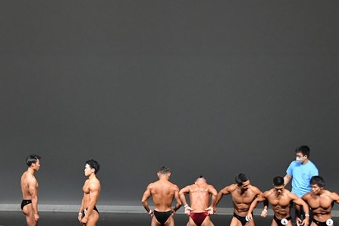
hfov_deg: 12.2
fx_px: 1582
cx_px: 60
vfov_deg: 8.2
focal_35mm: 168
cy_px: 174
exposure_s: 1/400
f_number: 5.6
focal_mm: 65
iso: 4000
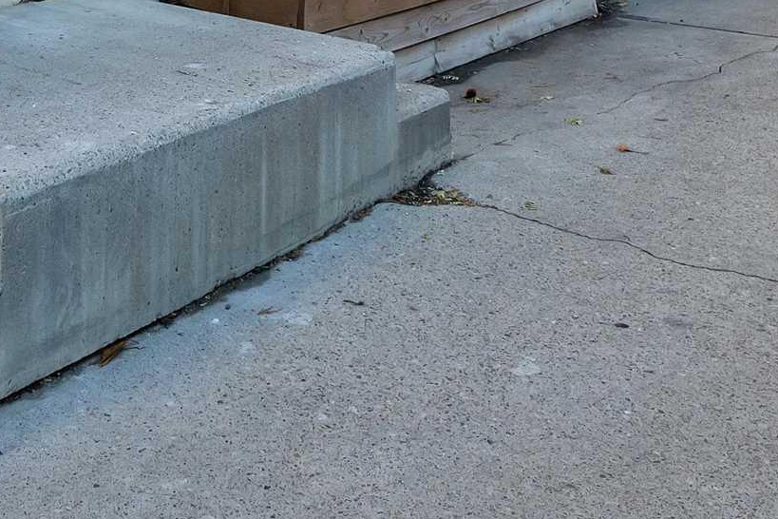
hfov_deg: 31.4
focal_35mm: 62
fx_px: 1337
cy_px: -267
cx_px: 130
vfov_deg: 19.1
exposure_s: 1/350
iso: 400
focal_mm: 11
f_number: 4
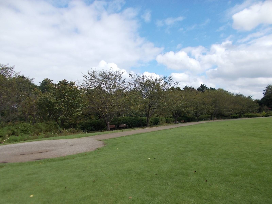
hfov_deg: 67.3
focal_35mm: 26
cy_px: 102
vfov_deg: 53.1
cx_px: 136
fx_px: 204
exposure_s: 1/160
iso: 80
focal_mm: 4.6
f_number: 8
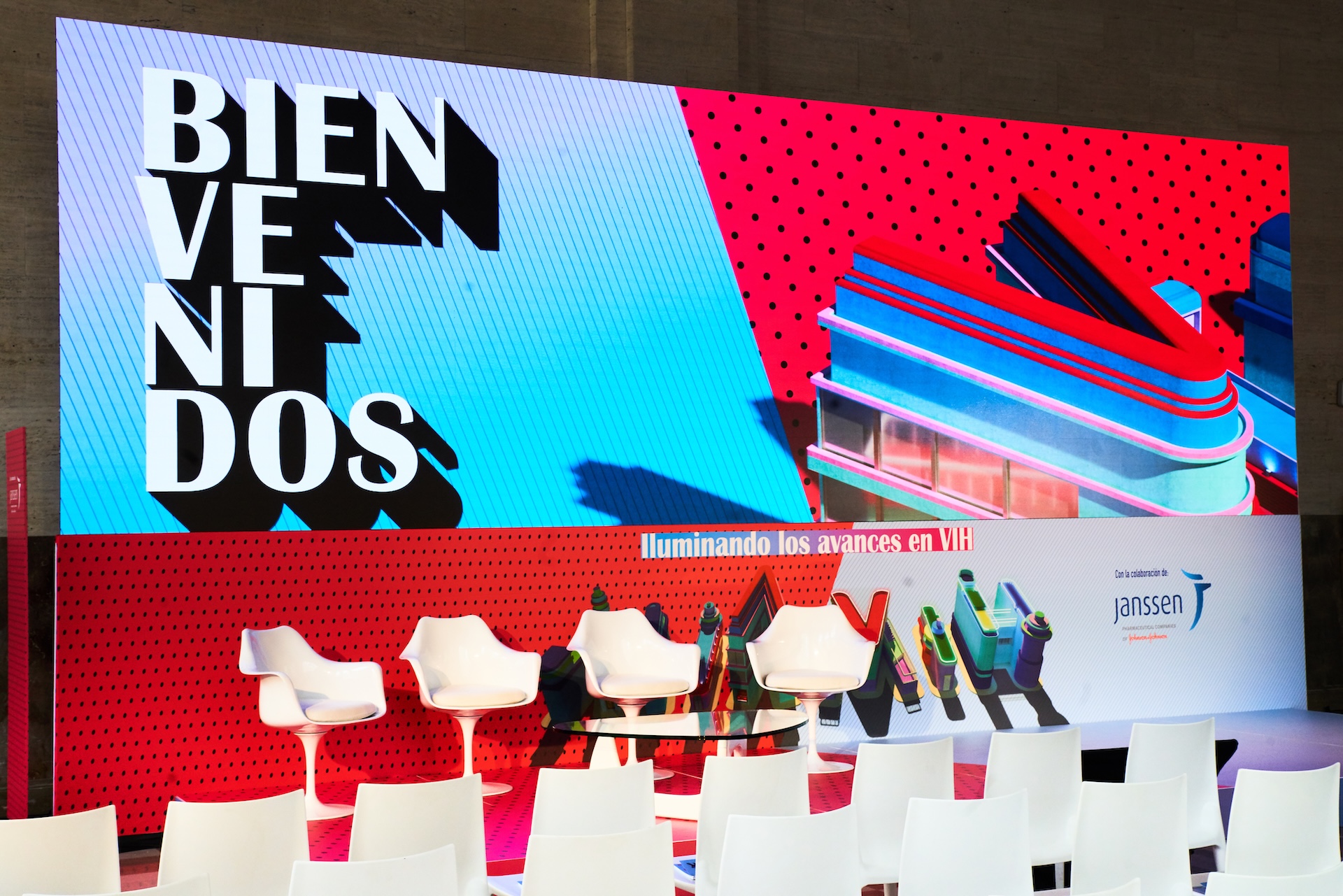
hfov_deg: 40.3
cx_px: 672
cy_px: 448
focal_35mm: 49
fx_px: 1828
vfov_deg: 27.5
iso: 1600
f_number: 2.8
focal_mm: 49
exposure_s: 1/125
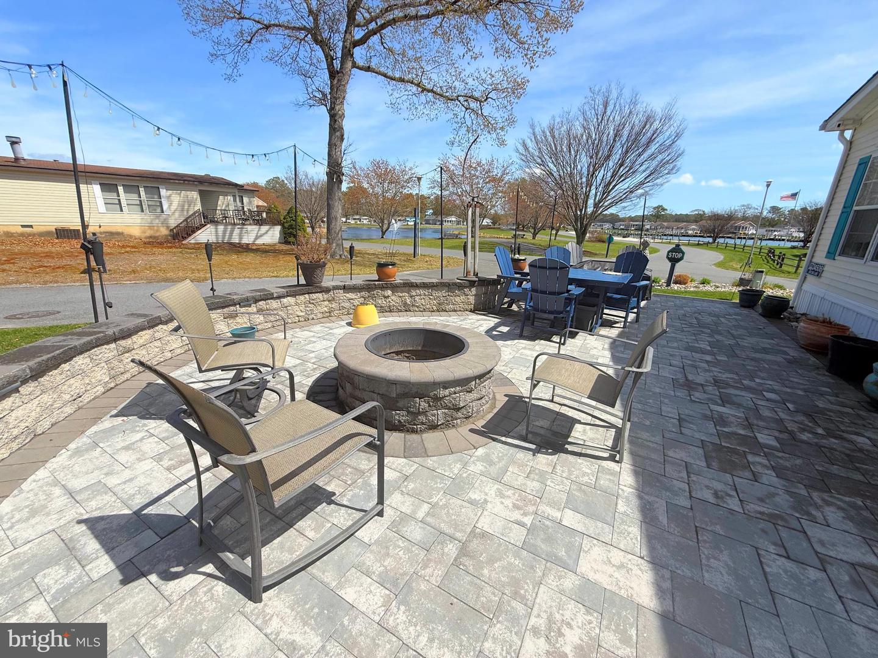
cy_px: 329
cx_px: 439
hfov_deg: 102.1
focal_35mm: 14
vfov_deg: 85.7
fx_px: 355
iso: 50
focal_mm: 2.22
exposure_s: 1/2092
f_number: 2.2
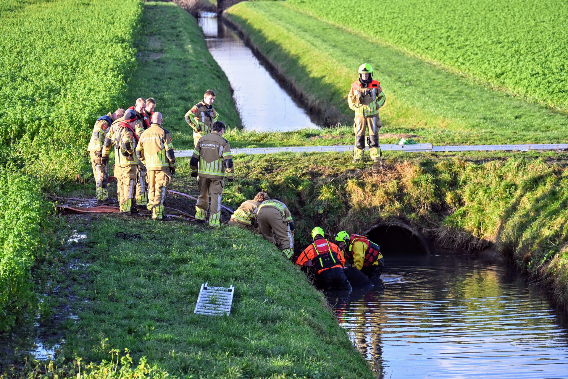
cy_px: 190
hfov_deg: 10.3
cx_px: 284
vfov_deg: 6.9
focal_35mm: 200
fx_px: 3157
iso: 800
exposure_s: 1/800
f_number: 7.1
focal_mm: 200
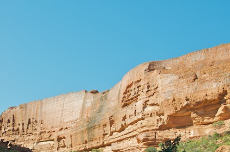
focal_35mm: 64
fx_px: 408
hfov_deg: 31.5
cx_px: 118
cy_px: 104
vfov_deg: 21.1
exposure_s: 1/250
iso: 320
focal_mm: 30
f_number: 8
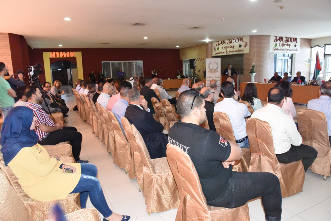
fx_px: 221
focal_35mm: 24
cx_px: 166
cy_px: 110
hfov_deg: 73.7
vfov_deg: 53.1
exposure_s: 1/200
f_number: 10
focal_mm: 24
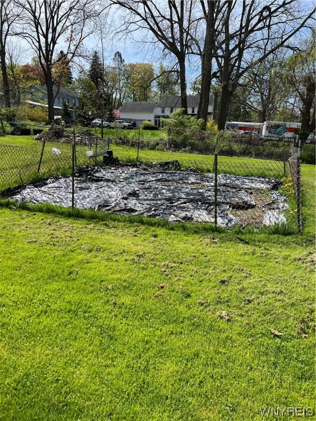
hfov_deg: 53.1
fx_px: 316
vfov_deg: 67.3
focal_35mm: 26
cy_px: 210
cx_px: 158
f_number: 1.5
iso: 50
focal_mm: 5.7
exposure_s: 1/2695
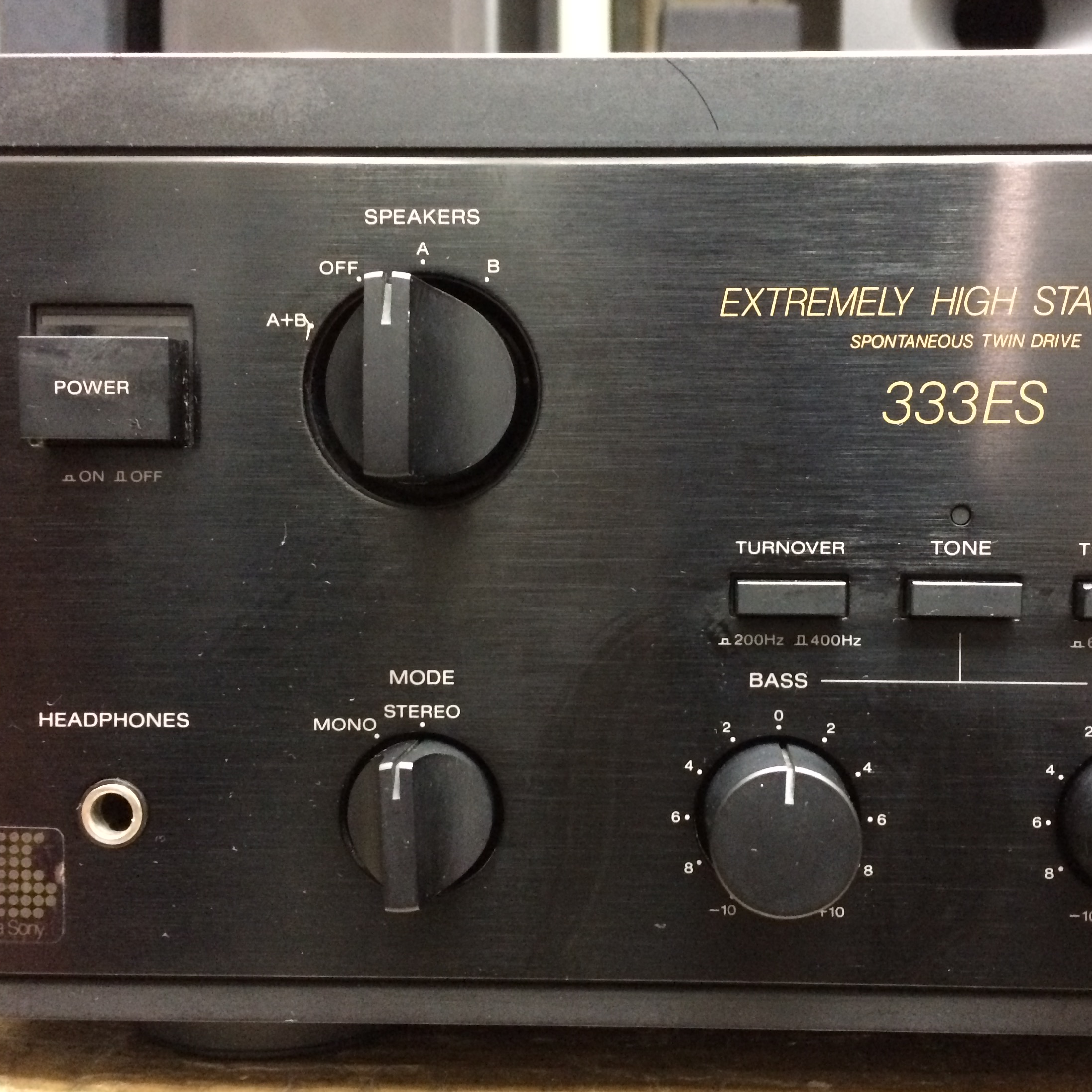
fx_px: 1356
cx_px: 652
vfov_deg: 43.9
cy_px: 546
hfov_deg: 43.7
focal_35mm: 38
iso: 640
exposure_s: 1/17
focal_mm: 4.15
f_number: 2.2
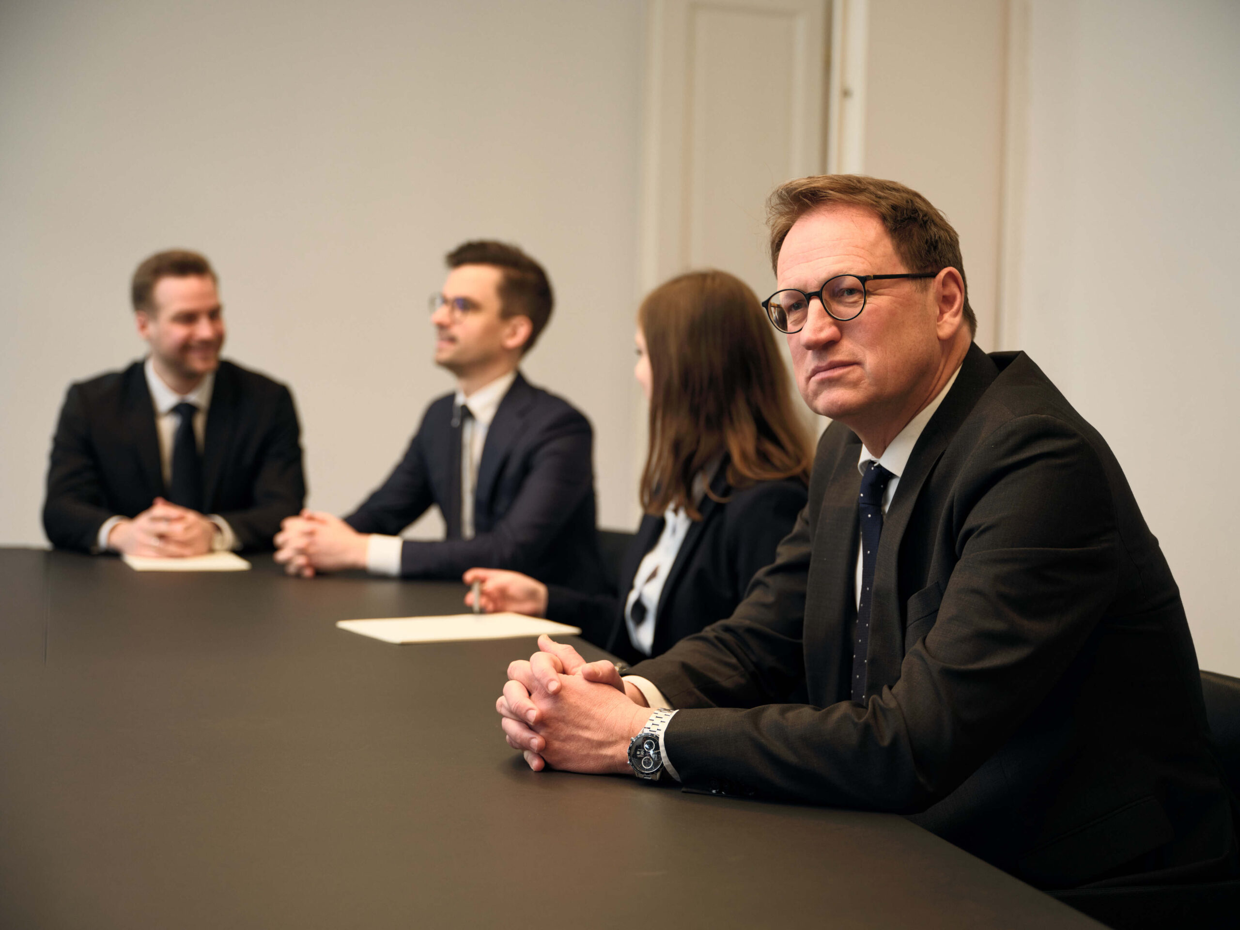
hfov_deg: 33.2
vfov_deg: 25.2
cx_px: 620
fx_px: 2078
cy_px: 465
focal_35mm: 58
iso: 800
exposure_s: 1/125
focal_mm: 73.5
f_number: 4
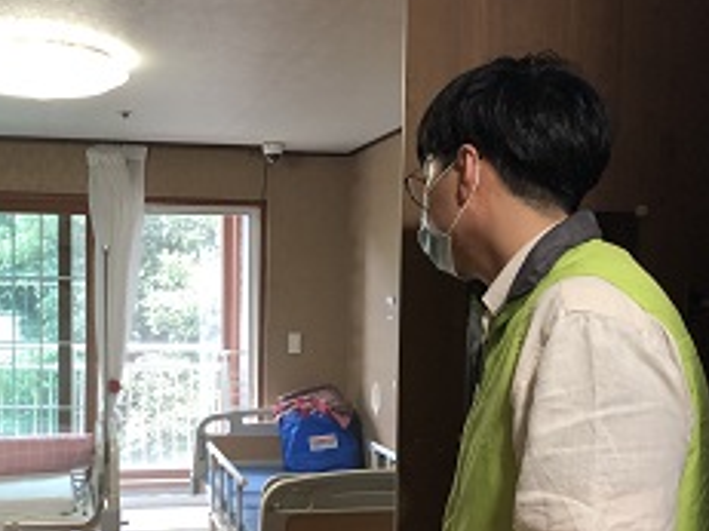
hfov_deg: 38.6
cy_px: 367
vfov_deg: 29.4
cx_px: 249
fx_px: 1003
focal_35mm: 49
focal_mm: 4
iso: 50
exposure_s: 1/15
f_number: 1.8
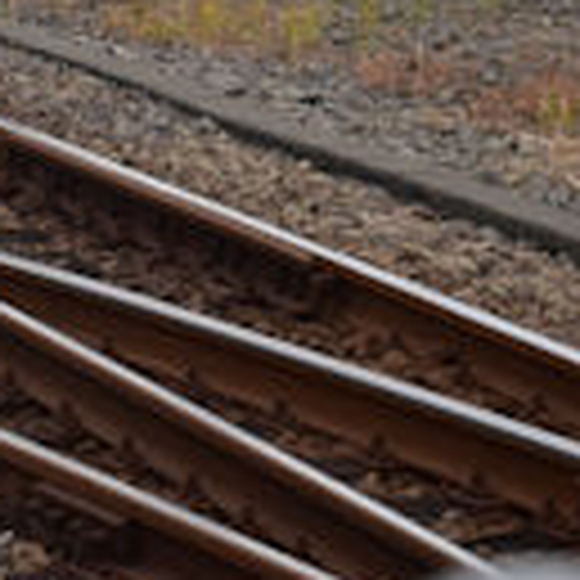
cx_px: -308
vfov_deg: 5.0
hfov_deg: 5.0
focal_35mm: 347
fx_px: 6578
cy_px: -364
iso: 800
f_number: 5.6
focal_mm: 52
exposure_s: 1/125
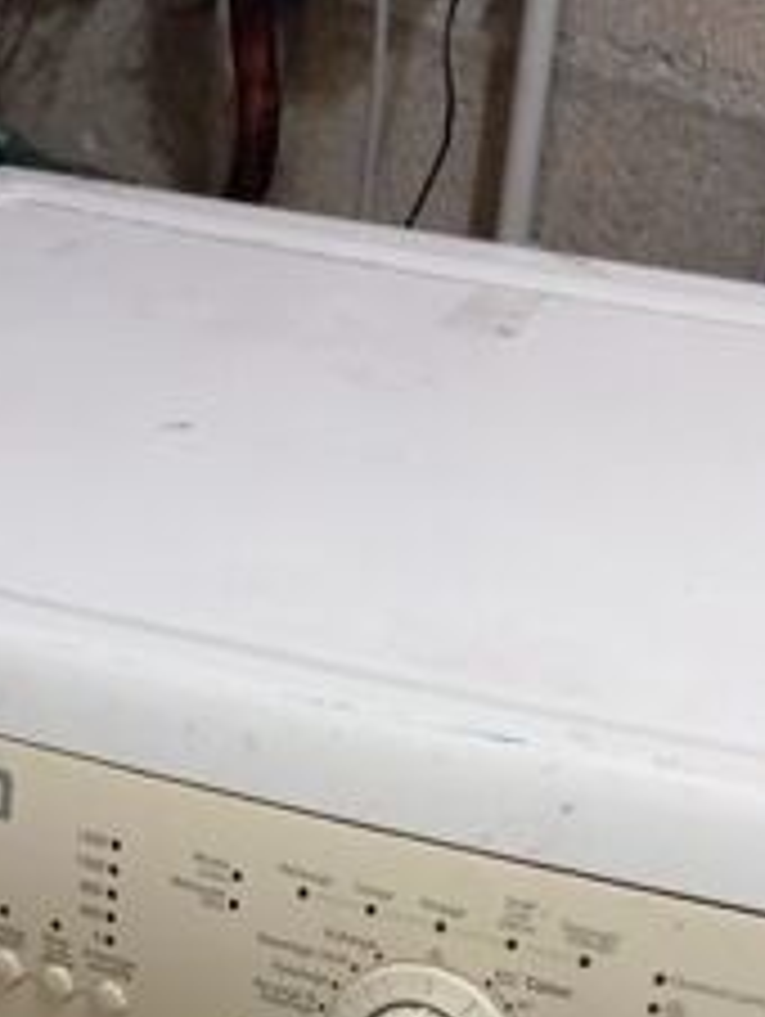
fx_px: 2323
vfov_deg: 21.8
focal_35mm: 79
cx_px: 108
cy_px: 1393
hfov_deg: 18.5
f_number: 1.8
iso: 437
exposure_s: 1/33.3
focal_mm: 4.22
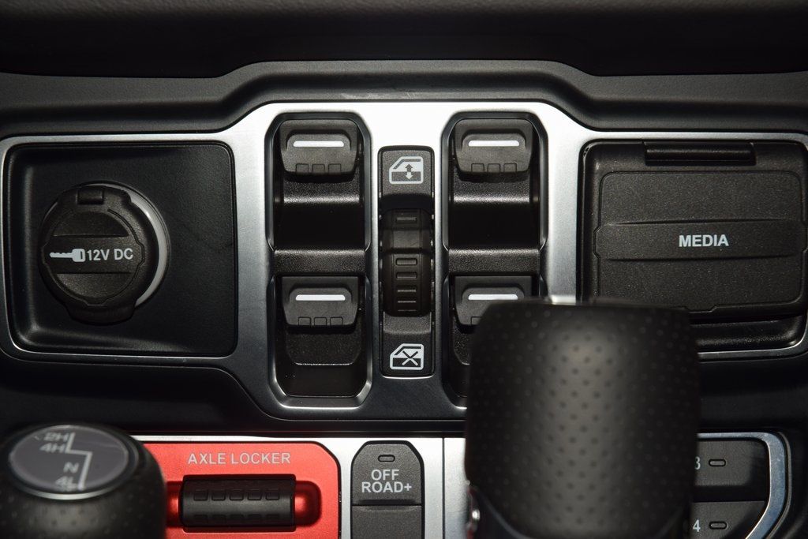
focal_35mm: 105
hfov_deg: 19.5
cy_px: 270
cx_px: 404
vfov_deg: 13.0
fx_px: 2357
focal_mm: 70
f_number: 8
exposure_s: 1/125
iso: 100
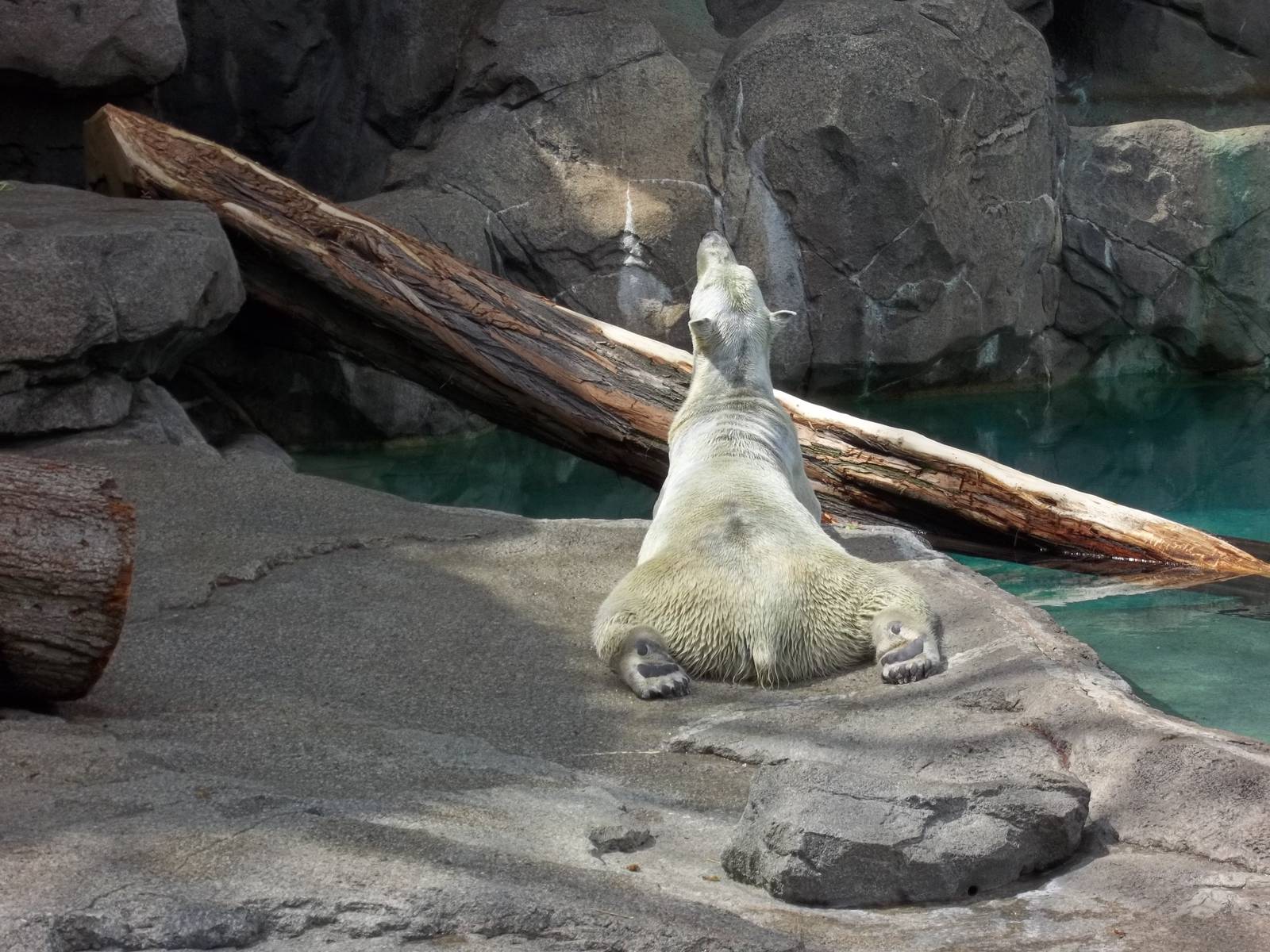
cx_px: 635
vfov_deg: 15.4
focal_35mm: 96
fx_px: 3522
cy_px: 476
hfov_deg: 20.4
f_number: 5.2
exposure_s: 1/250
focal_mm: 17.1
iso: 64
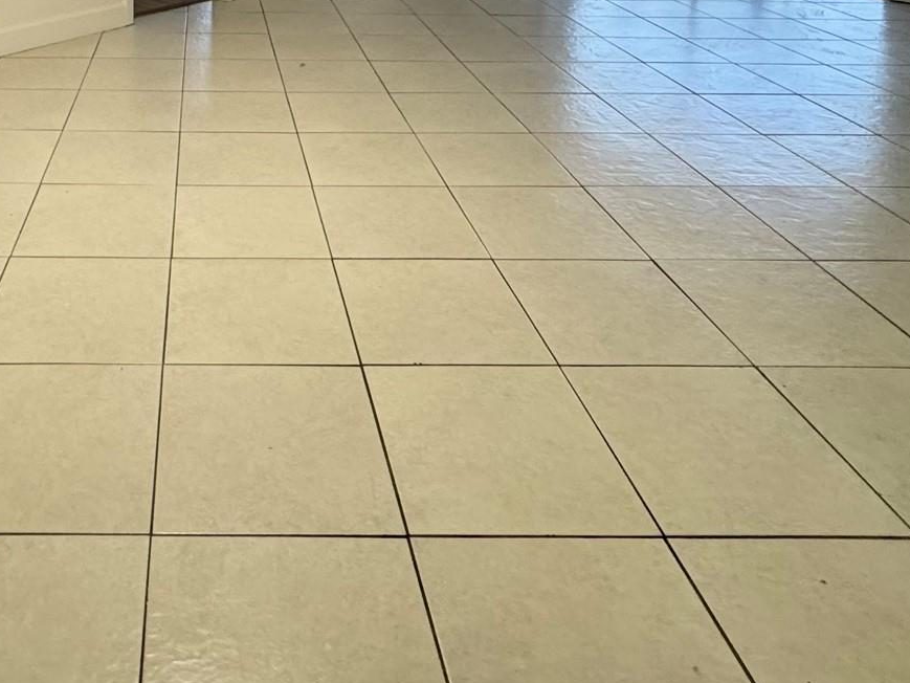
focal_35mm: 33
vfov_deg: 35.3
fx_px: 868
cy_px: -108
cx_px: 205
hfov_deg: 52.4
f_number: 2.2
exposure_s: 1/120
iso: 320
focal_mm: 2.22
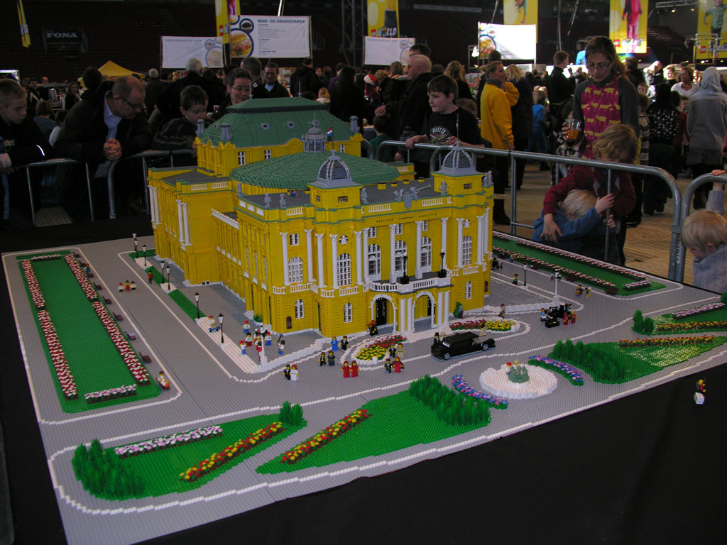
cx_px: 364
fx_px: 735
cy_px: 272
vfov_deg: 40.7
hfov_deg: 52.6
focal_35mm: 35
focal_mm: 8.9
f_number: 2.8
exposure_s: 1/60.1
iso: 50
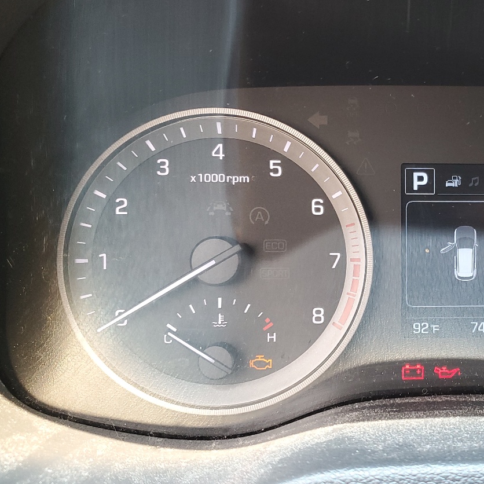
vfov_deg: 38.3
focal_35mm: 44
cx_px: 459
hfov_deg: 35.5
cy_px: 258
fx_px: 696
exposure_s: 1/120
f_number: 1.5
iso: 90
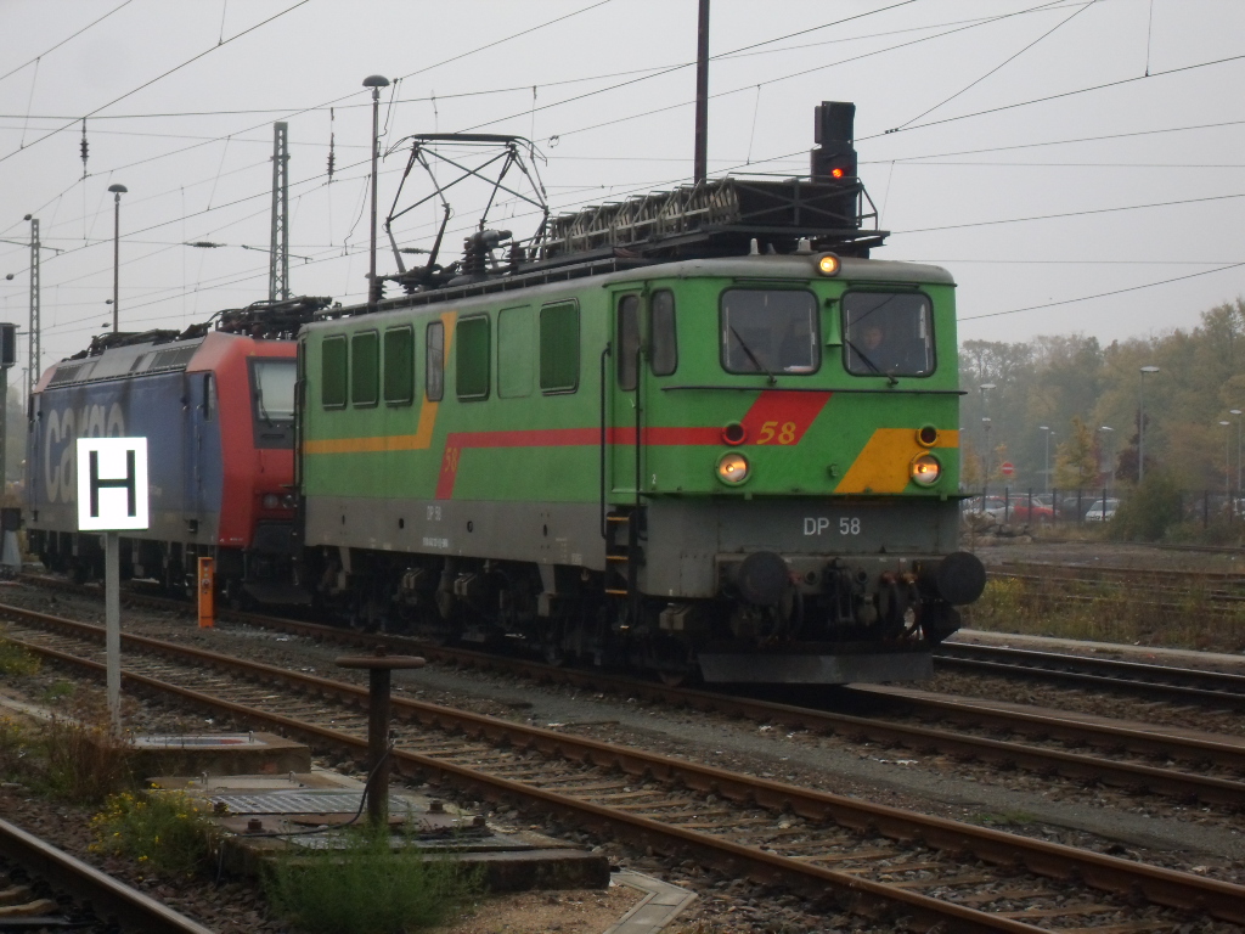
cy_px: 467
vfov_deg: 14.5
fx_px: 3669
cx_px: 622
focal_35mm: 102
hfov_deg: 19.3
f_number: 5.2
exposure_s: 1/90
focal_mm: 18.1
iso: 200
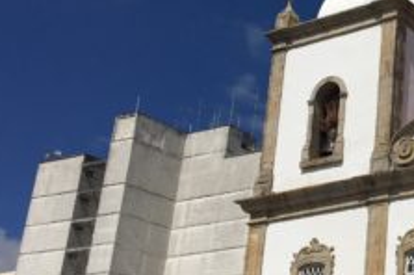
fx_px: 965
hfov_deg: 22.3
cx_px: 503
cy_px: 118
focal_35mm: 84
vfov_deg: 16.2
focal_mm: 4.15
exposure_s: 1/5917
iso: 25
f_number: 2.2
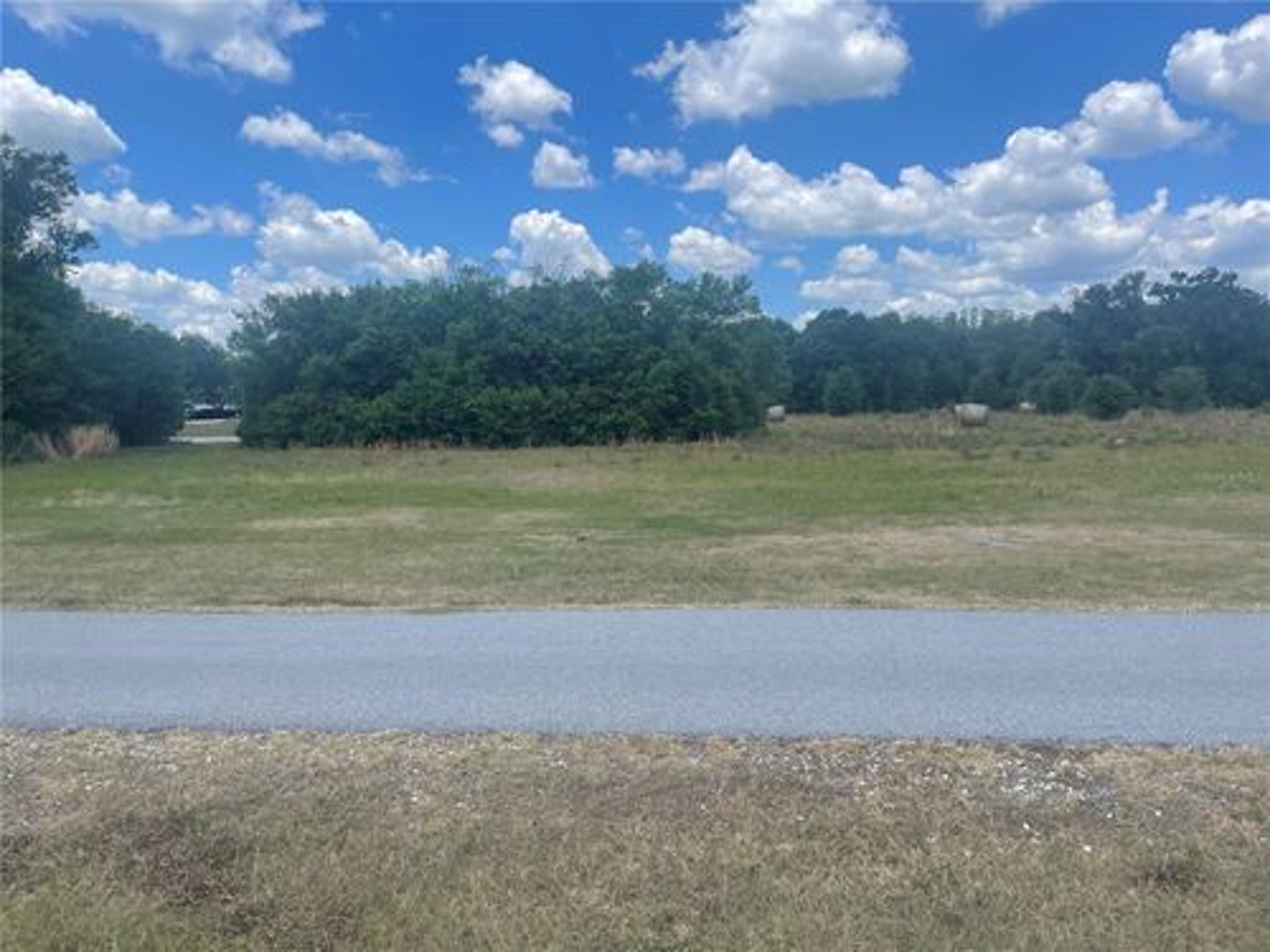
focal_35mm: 26
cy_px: 476
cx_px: 635
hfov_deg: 67.3
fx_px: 954
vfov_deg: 53.1
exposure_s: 1/3205
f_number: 1.6
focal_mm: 4.2
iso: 32
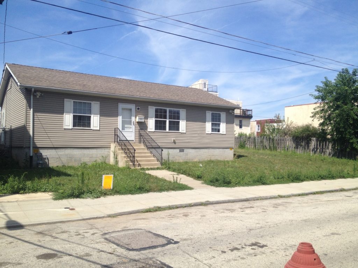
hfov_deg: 52.6
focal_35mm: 35
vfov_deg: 40.7
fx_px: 362
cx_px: 179
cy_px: 134
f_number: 2.4
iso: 50
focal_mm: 4.28
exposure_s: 1/1972
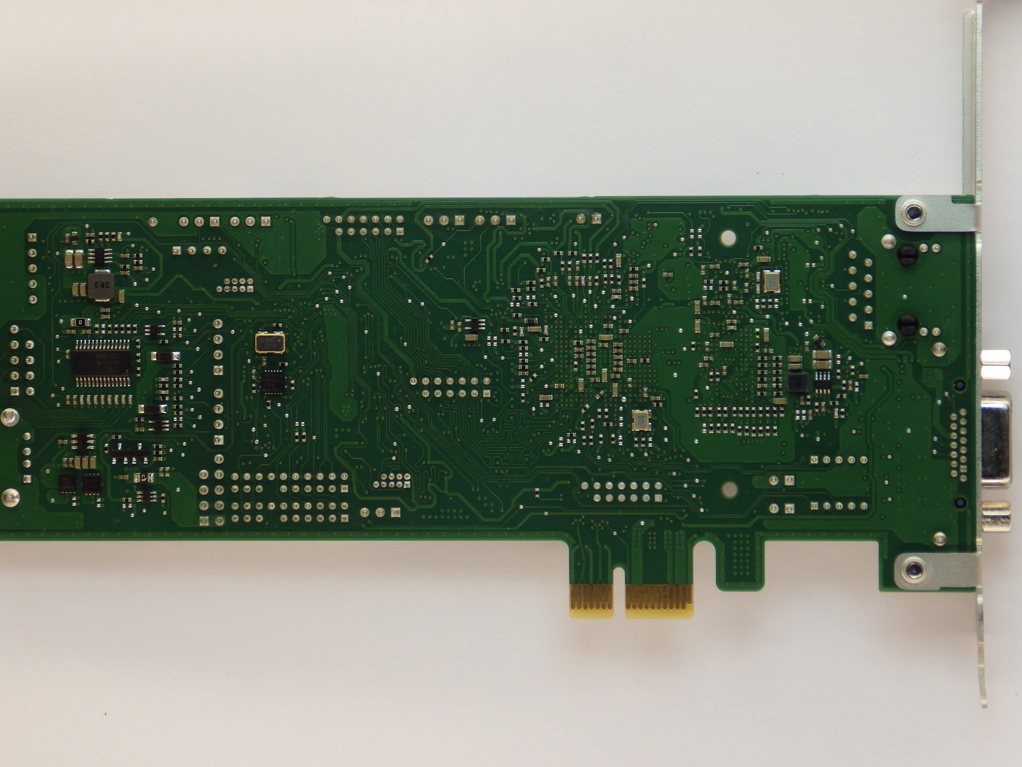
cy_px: 361
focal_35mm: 187
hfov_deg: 10.6
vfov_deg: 7.9
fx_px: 5521
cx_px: 492
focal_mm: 30.4
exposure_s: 1/200
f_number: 5.3
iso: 100
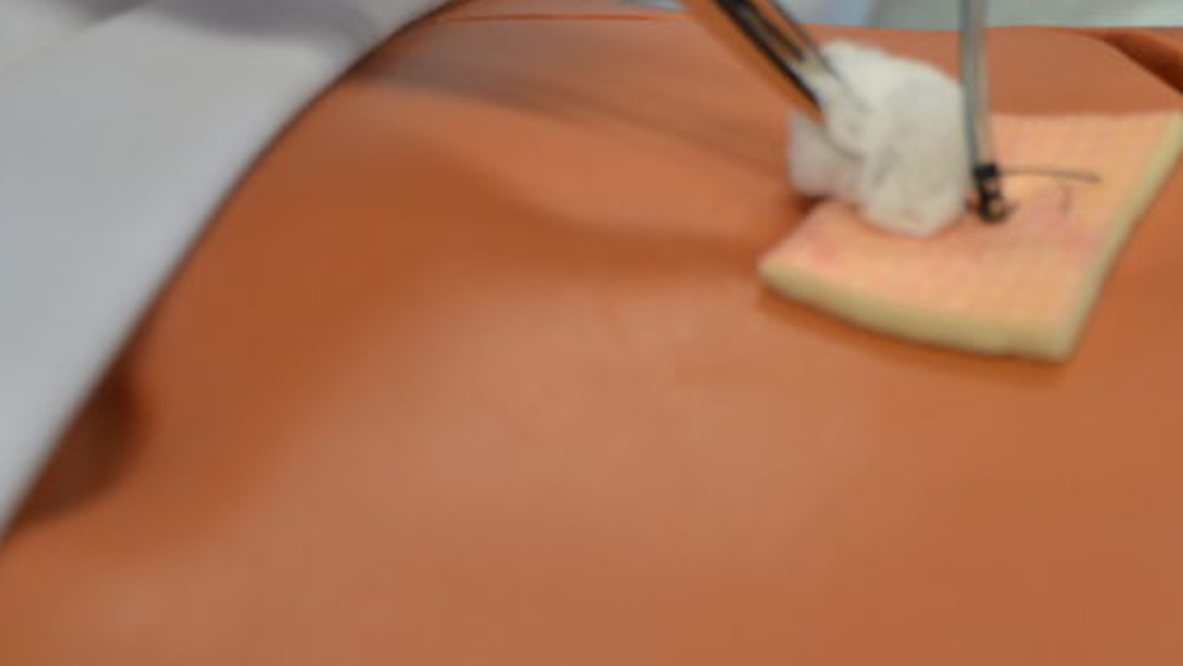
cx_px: 992
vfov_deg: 10.0
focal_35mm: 120
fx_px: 3765
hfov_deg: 17.7
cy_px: -114
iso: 800
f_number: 4.5
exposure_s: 1/30
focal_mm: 38
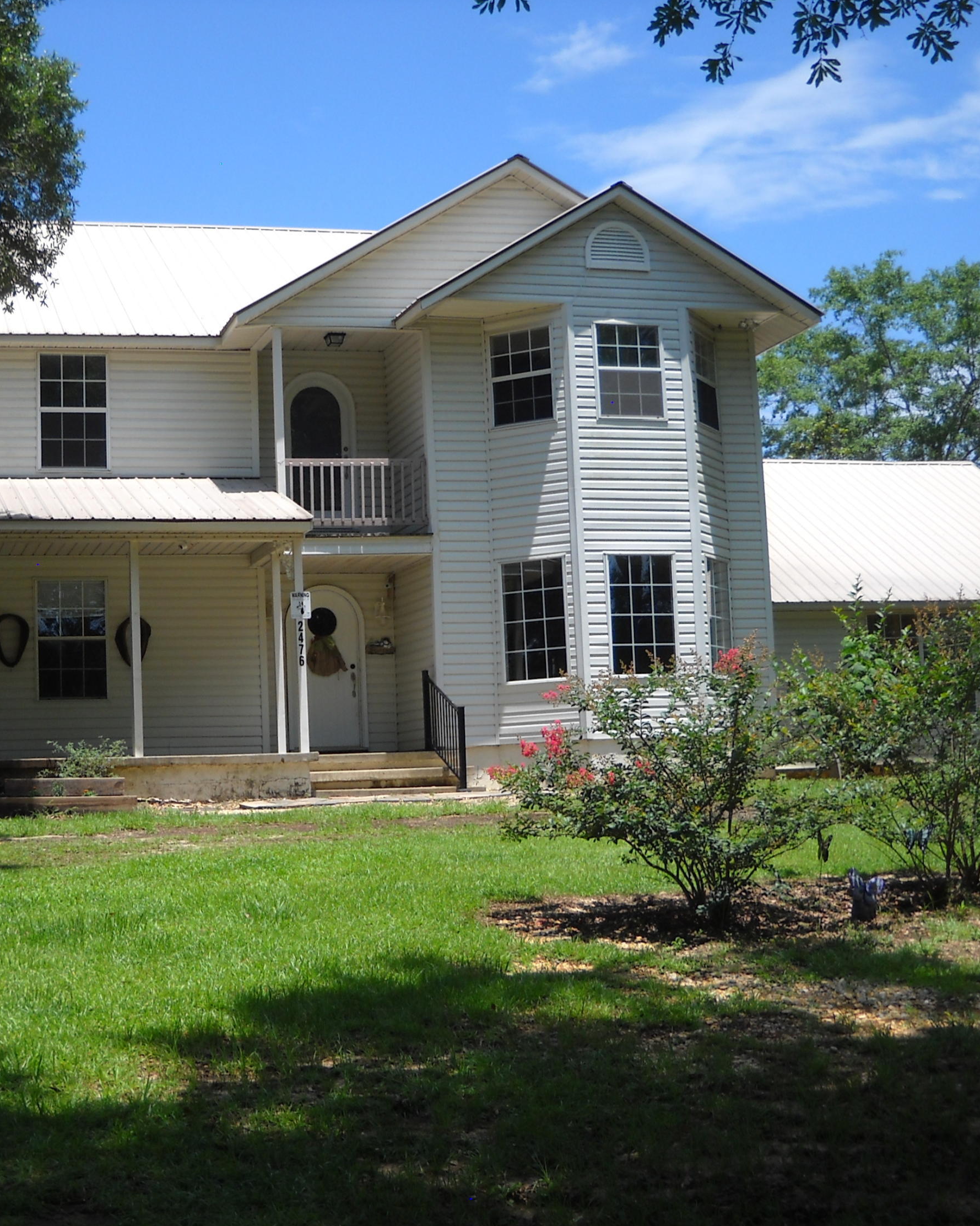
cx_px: 296
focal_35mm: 54
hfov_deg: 27.9
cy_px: 618
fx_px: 1957
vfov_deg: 34.7
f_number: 5.5
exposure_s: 1/239
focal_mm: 6.72
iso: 64
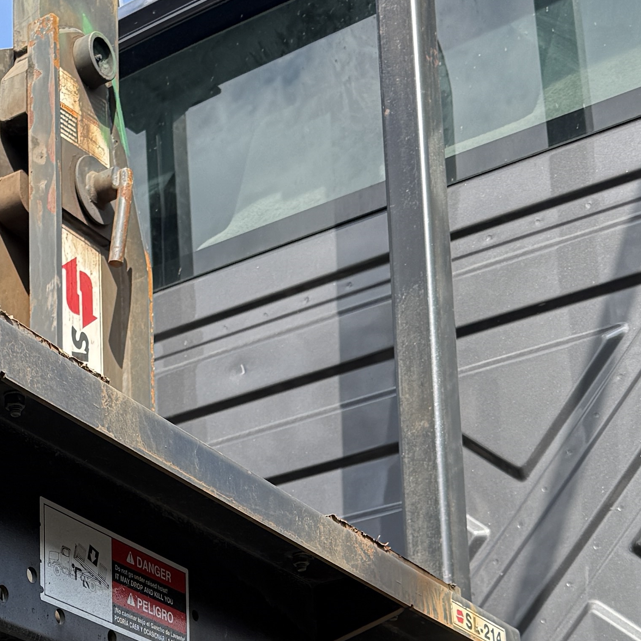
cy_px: 790
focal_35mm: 80
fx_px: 1676
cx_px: -18
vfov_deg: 20.2
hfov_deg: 20.9
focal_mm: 6.76
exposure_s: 1/1437
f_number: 1.78
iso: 80
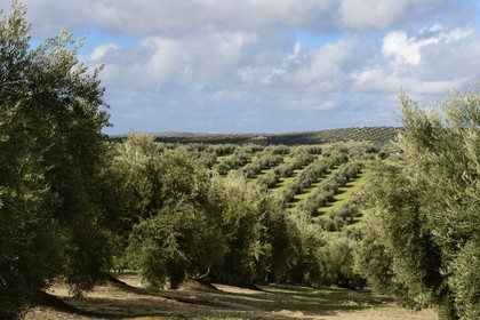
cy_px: 160
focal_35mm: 102
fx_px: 1360
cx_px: 240
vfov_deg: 13.4
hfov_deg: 20.0
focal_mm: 102
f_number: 16
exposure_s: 1/250
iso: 400
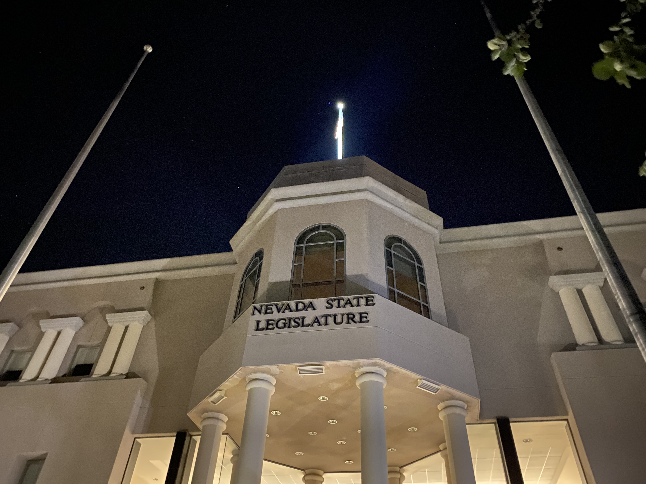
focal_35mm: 26
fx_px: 485
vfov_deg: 53.1
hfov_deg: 67.3
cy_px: 242
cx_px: 323
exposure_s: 1/4
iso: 1250
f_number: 1.8
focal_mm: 4.25
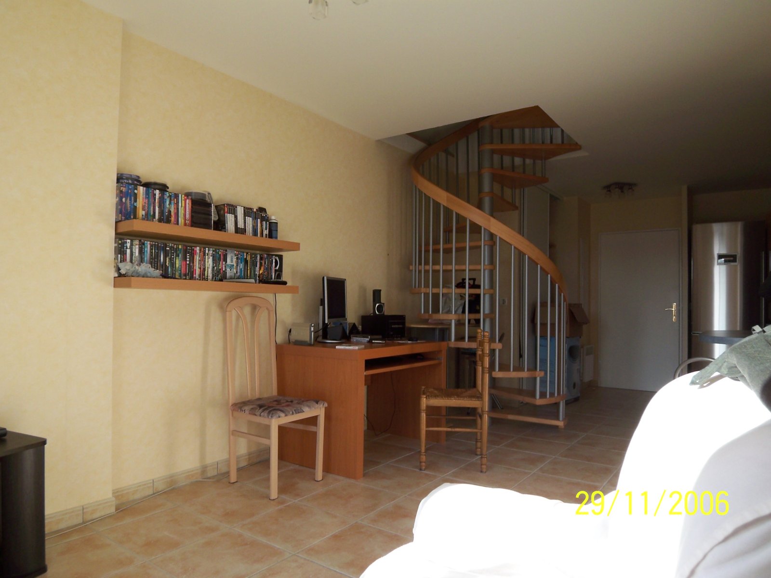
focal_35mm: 23
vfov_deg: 58.9
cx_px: 386
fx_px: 512
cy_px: 289
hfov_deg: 73.9
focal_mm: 3.8
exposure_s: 1/100
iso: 50
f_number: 2.8
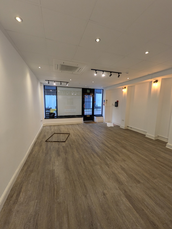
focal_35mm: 14
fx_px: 93
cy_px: 114
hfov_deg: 85.7
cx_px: 86
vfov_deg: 102.1
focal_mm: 1.85
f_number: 2.2
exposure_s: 1/100
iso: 136
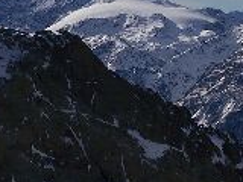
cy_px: 53
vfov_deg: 2.9
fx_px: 3594
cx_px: 225
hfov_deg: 3.9
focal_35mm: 512
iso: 80
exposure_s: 1/1000
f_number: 6.3
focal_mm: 21.2
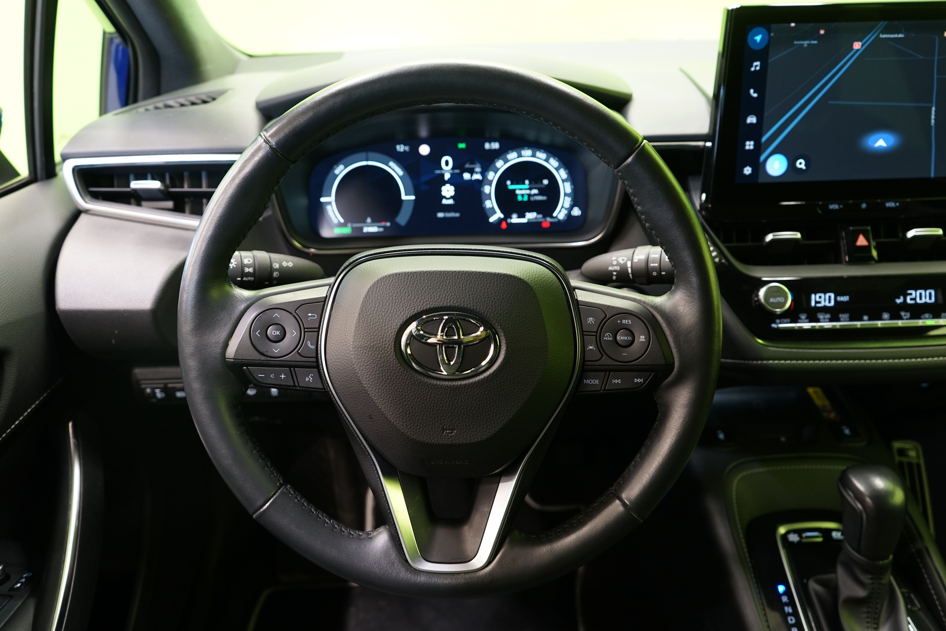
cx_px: 473
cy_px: 316
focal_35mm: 28
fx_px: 736
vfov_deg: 46.4
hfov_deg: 65.5
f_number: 4.5
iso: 800
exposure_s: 1/6
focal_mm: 28
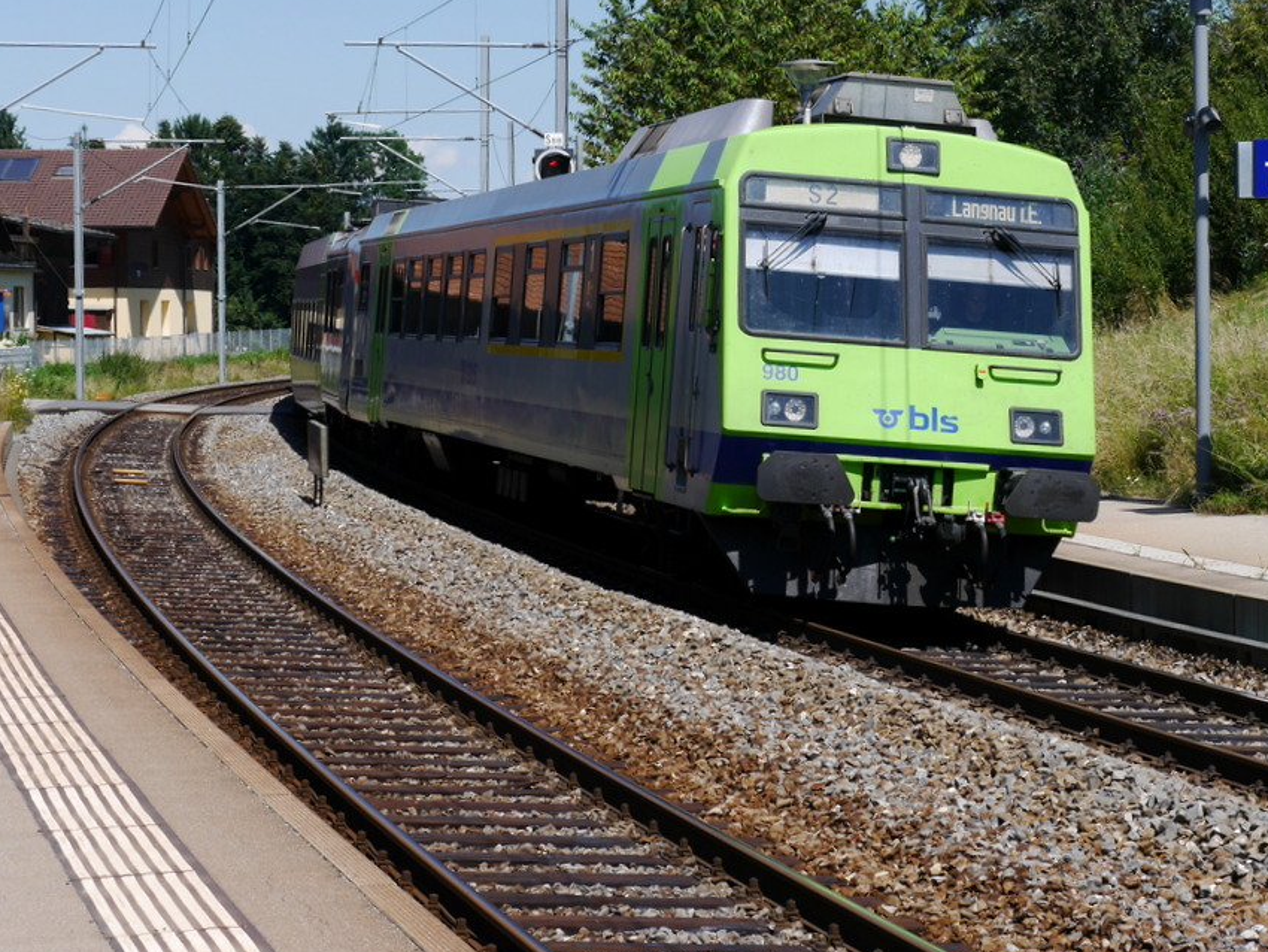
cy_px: 354
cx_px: 820
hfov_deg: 20.4
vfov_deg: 15.4
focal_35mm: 96
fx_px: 3518
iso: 160
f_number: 9
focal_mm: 34
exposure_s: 1/320
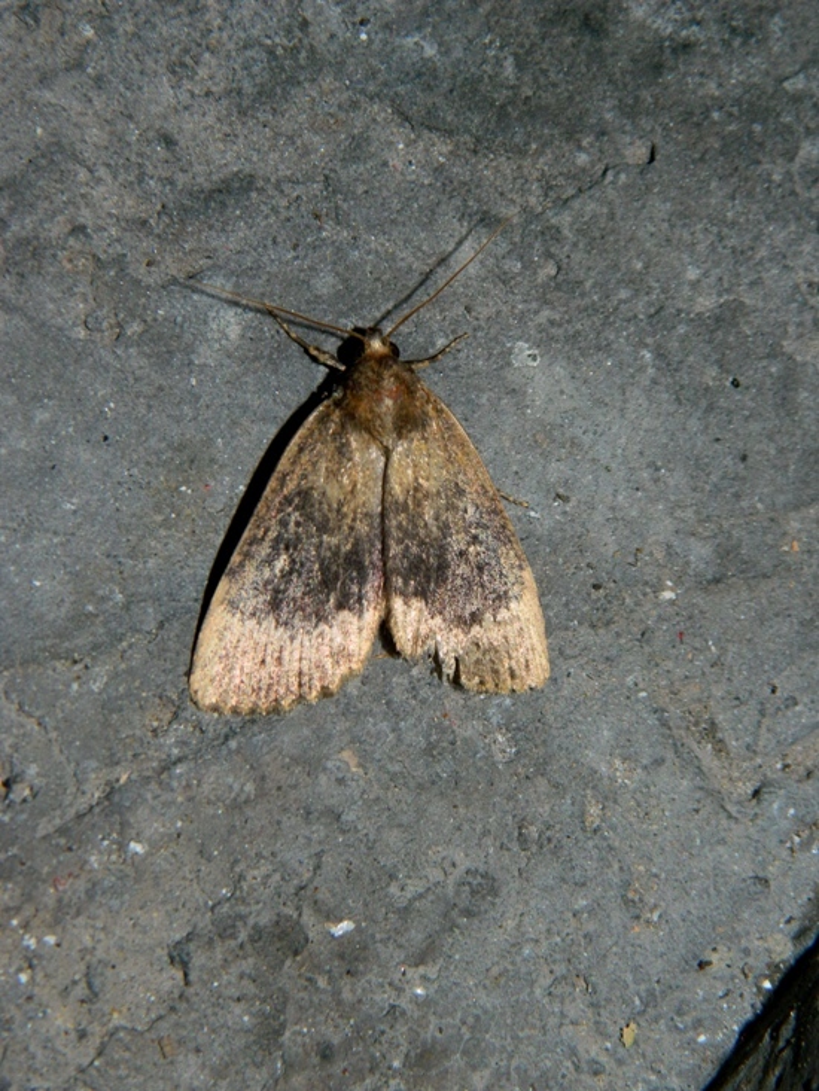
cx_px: 410
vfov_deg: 23.3
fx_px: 2649
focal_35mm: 84
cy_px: 546
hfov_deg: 17.6
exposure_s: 1/30
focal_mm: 15.1
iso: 200
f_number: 11.9
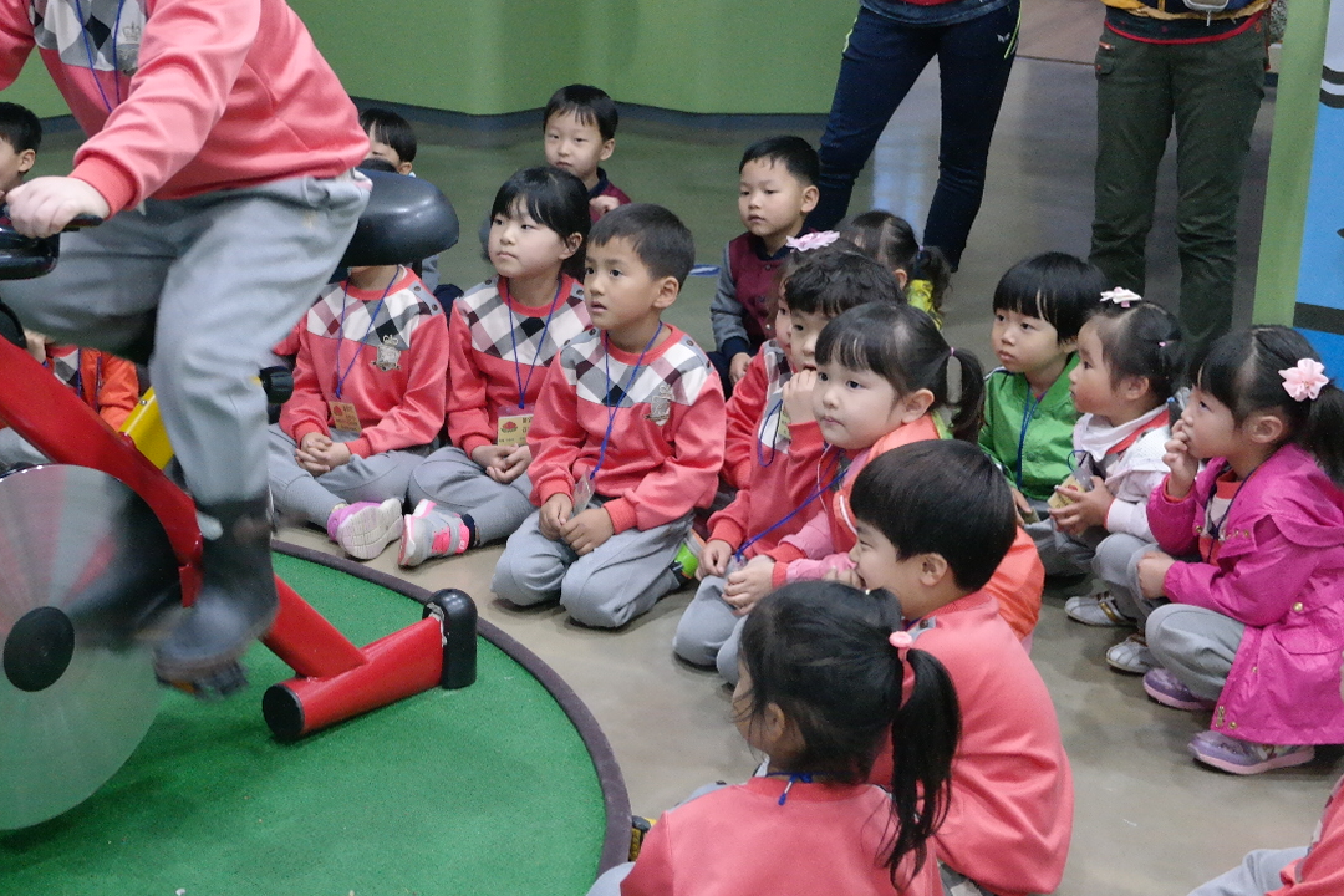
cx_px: 442
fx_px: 2389
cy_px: 444
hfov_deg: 31.2
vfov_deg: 21.2
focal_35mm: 64
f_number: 4
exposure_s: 1/50
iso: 1600
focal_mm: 26
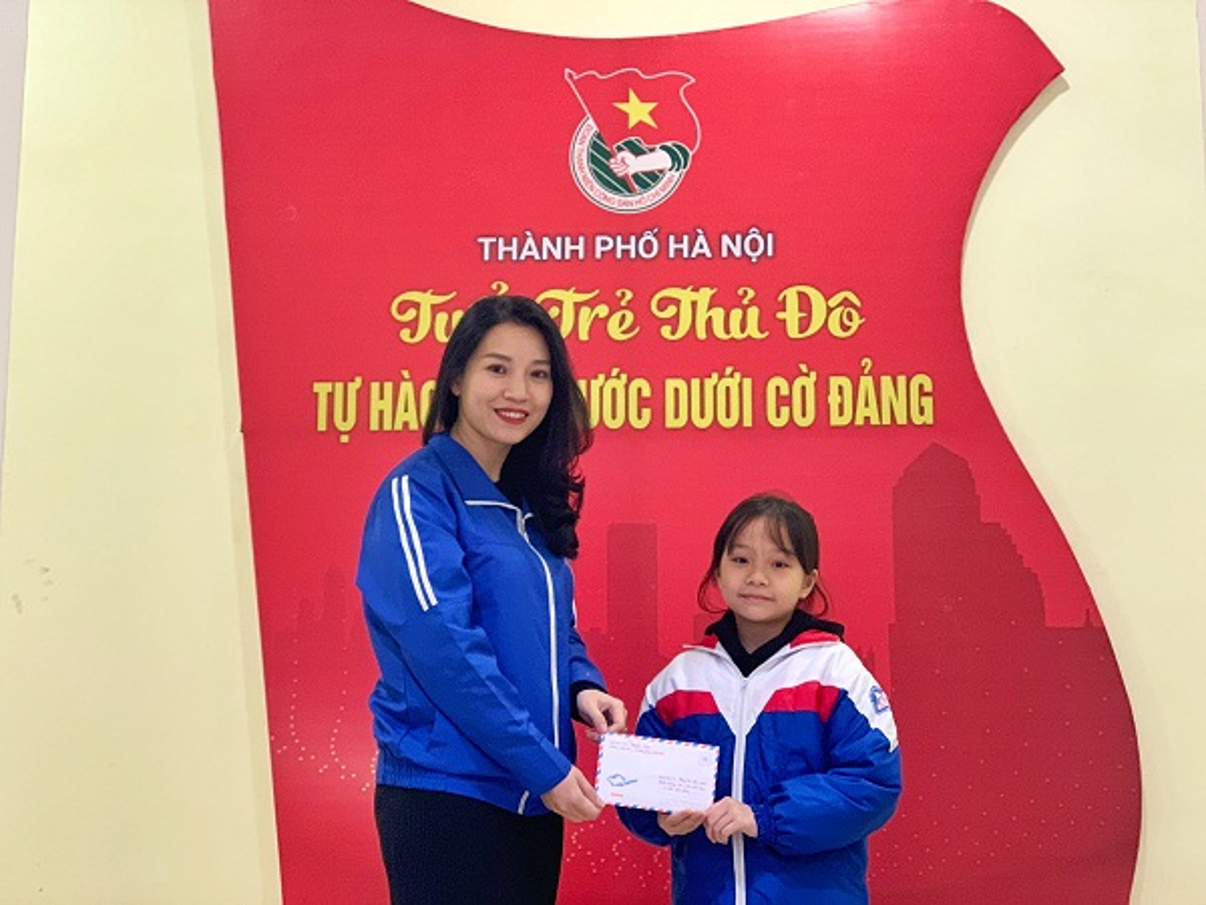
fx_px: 1812
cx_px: 603
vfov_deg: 28.0
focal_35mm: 52
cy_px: 452
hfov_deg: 36.8
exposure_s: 1/33
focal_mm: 6
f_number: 2.4
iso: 400
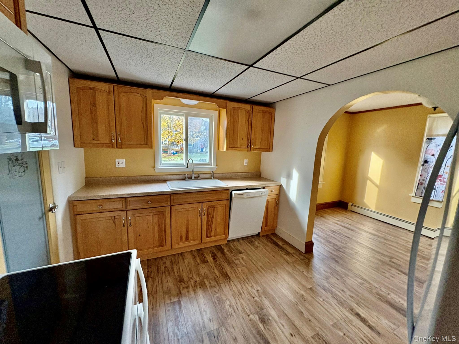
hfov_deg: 102.1
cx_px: 230
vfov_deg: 85.7
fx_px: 186
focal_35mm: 14
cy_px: 172
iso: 200
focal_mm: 2.22
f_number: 2.2
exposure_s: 1/99
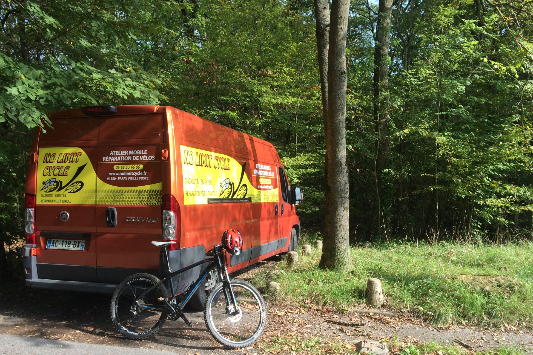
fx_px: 459
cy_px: 195
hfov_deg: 60.3
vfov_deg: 42.3
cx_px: 267
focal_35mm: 31
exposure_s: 1/477
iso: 32
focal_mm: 4.15
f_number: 2.2
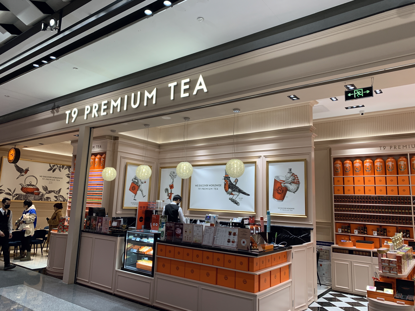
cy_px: 156
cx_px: 208
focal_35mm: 26
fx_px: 312
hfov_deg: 67.3
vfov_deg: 53.1
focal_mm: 4.25
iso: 50
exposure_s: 1/99
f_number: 1.8
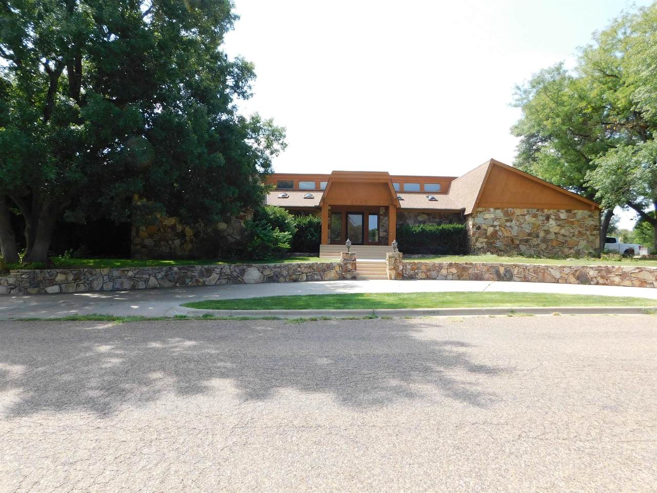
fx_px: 437
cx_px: 328
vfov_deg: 58.9
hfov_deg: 73.9
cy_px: 246
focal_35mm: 23
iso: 125
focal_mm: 4
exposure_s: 1/640
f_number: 3
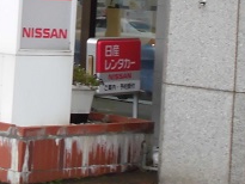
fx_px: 1084
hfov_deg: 12.5
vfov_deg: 9.5
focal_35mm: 153
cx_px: -65
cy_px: -67
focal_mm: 8.9
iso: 200
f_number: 4.8
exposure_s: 1/60
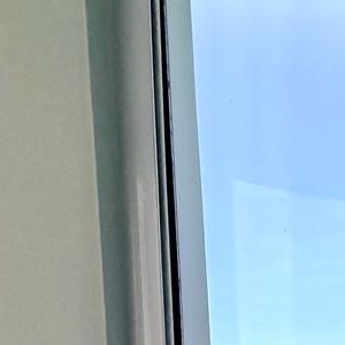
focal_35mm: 66
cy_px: 469
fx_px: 744
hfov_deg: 18.0
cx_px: 689
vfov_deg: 22.8
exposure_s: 1/770
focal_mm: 2.22
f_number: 2.2
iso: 25
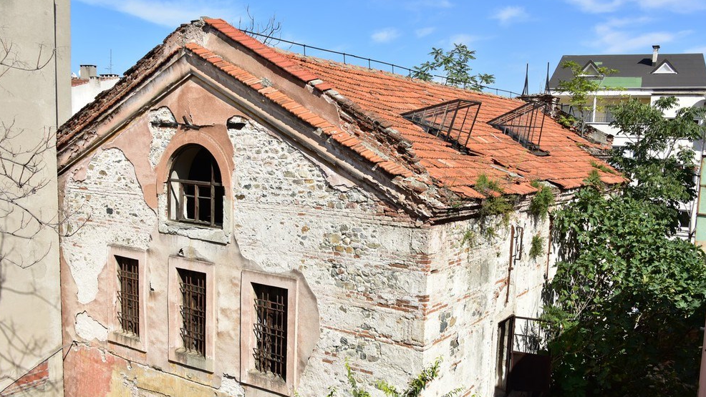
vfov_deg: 34.6
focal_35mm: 34
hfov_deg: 58.0
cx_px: 350
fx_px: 637
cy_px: 229
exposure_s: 1/500
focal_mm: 32
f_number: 11
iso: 400
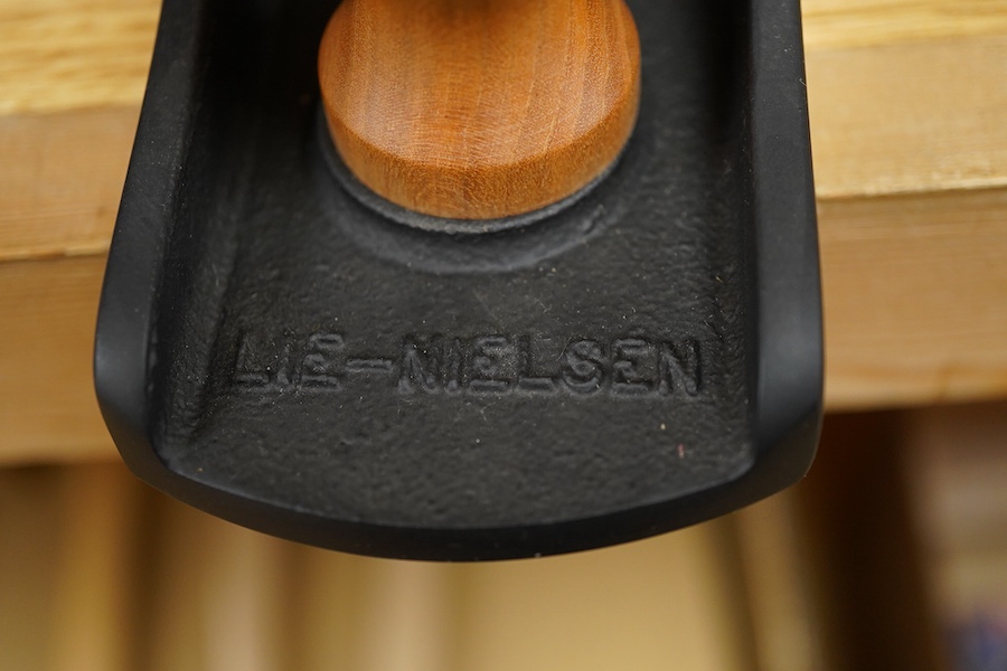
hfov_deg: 43.6
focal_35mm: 45
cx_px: 504
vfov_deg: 29.9
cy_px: 336
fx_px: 1259
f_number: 3.5
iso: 1250
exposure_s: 1/125
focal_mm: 30
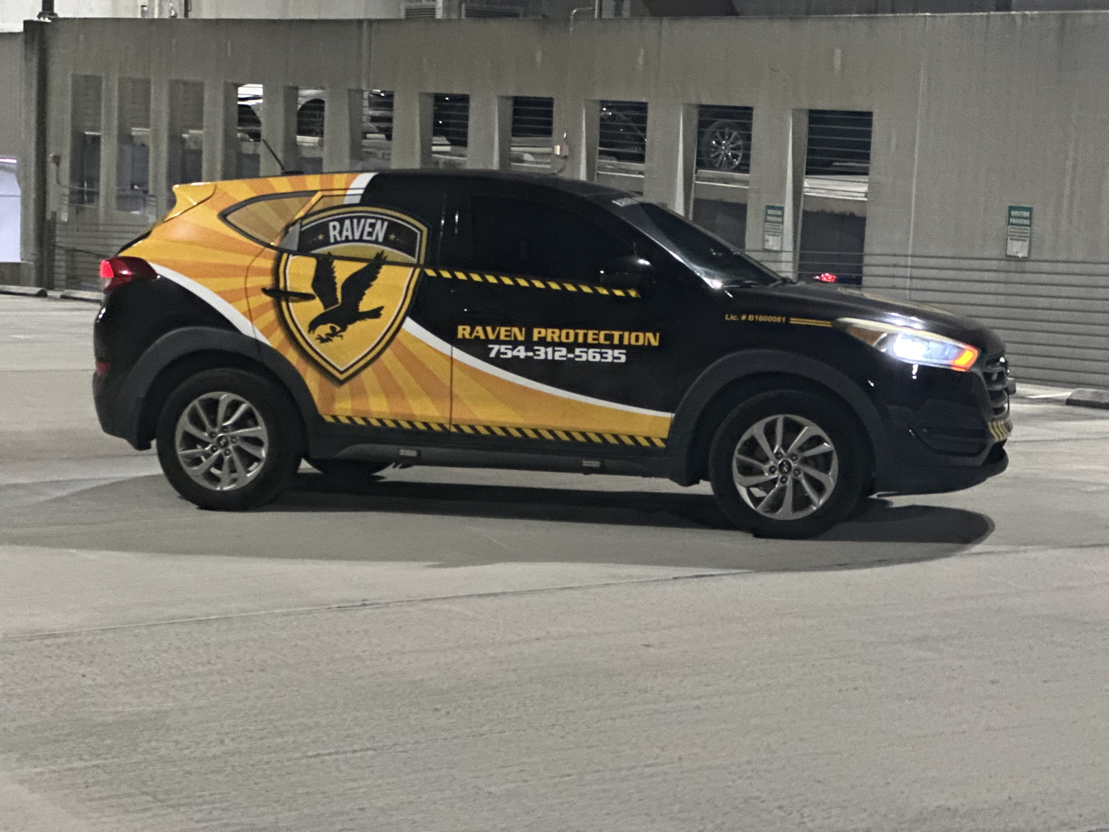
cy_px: 416
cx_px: 554
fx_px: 2467
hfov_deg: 25.3
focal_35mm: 77
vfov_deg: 19.1
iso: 1000
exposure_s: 1/15
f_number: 2.8
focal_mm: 9
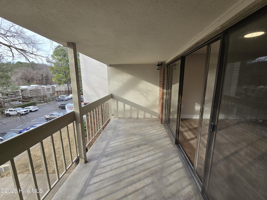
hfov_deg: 106.2
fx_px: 100
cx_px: 134
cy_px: 100
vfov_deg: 89.9
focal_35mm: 13
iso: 50
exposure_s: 1/296
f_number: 2.2
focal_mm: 2.2
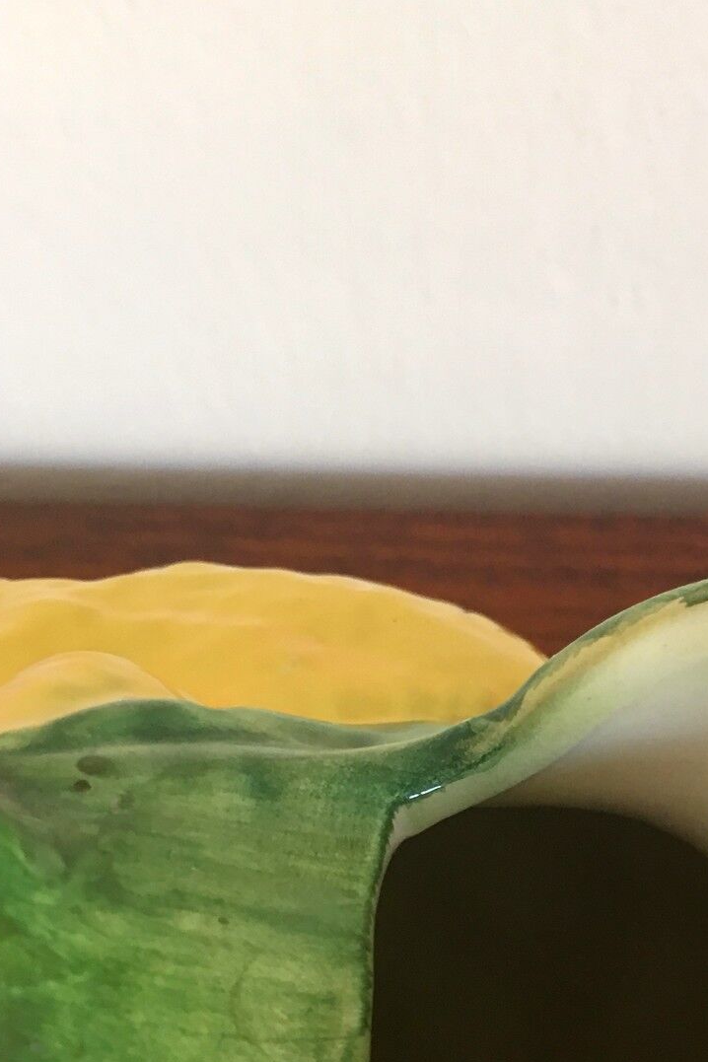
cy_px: 875
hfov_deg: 23.4
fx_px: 1652
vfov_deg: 34.4
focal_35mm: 56
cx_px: 669
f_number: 2.2
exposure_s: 1/33
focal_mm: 4.15
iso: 100
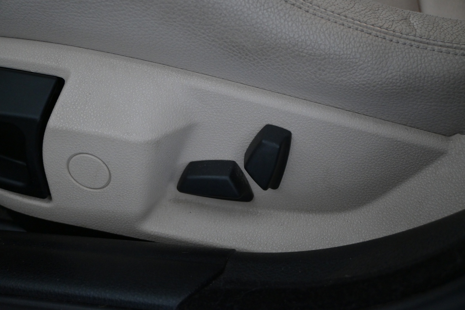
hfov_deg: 48.7
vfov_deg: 33.6
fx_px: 513
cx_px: 232
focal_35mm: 40
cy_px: 155
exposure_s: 1/60
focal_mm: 26.5
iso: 2500
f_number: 4.5
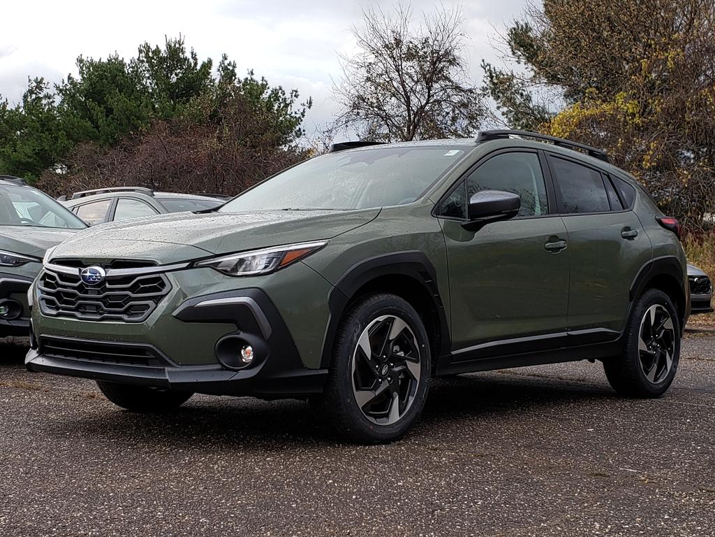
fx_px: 537
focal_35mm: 26
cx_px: 358
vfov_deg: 53.1
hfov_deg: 67.3
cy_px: 268
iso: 50
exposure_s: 1/50
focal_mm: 4.3
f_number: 2.4
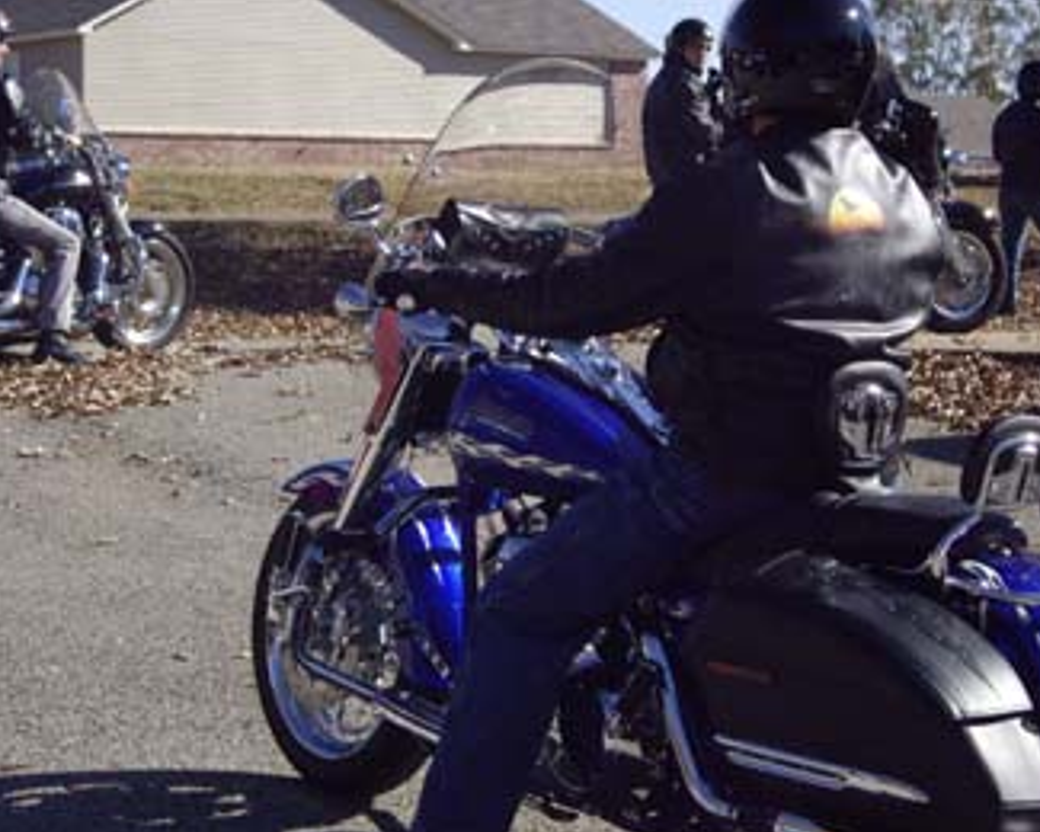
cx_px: 525
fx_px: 3694
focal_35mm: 120
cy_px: 418
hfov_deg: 16.0
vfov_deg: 12.9
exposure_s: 1/500
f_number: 10.8
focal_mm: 23.7
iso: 400
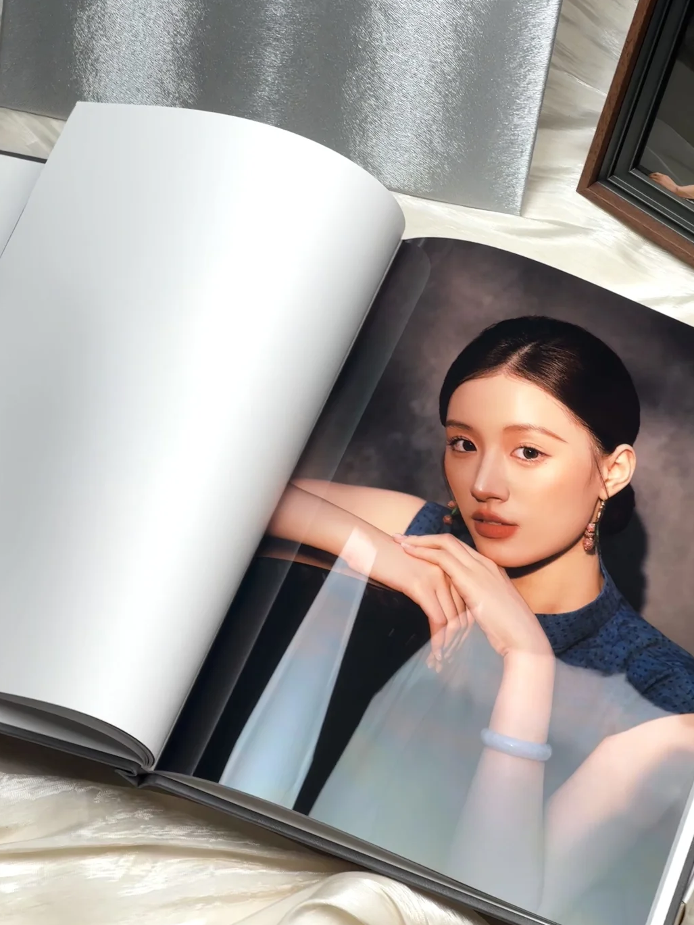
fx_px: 2165
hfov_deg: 18.2
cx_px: 349
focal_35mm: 81
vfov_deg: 24.1
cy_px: 484
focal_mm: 9
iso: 40
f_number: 2.8
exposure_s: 1/100
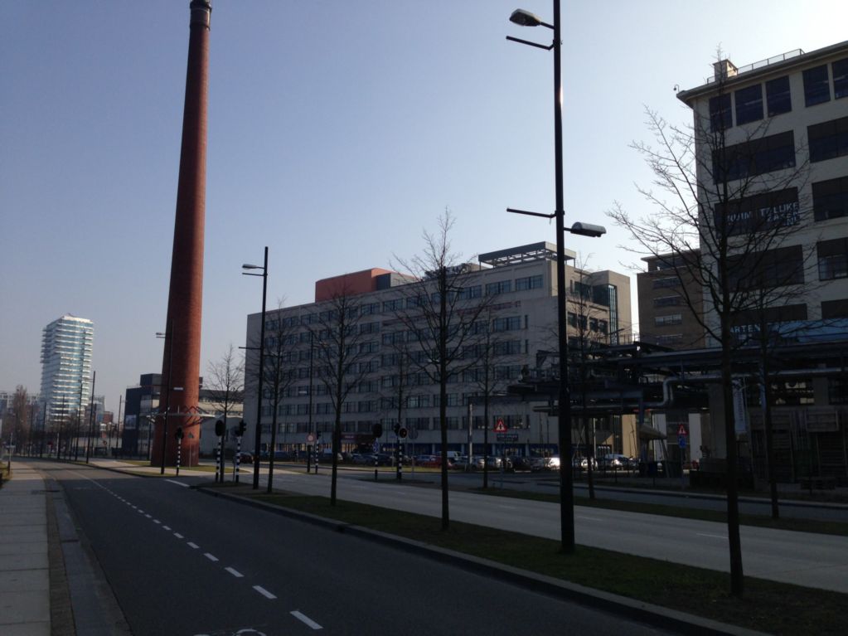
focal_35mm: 33
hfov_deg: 55.4
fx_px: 808
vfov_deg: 42.9
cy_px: 318
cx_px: 424
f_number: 2.4
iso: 50
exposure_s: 1/2008
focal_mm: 4.12
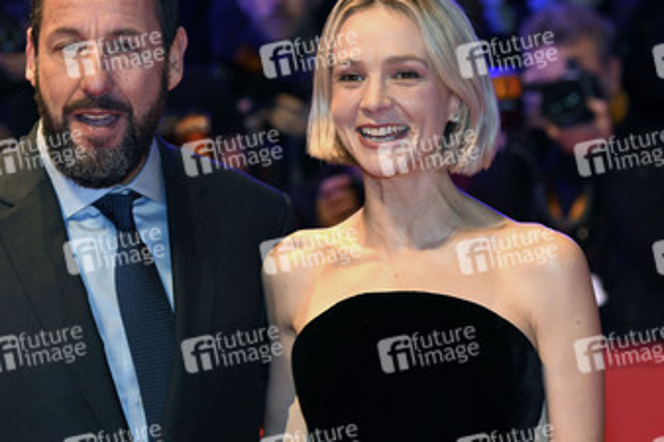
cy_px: 202
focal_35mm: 155
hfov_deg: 13.2
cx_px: 258
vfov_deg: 8.8
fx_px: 2857
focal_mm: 116
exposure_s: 1/200
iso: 1250
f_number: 5
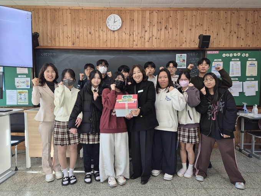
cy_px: 98
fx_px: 173
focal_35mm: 23
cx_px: 130
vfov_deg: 58.9
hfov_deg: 73.9
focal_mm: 5.4
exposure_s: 1/120
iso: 64
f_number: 1.8
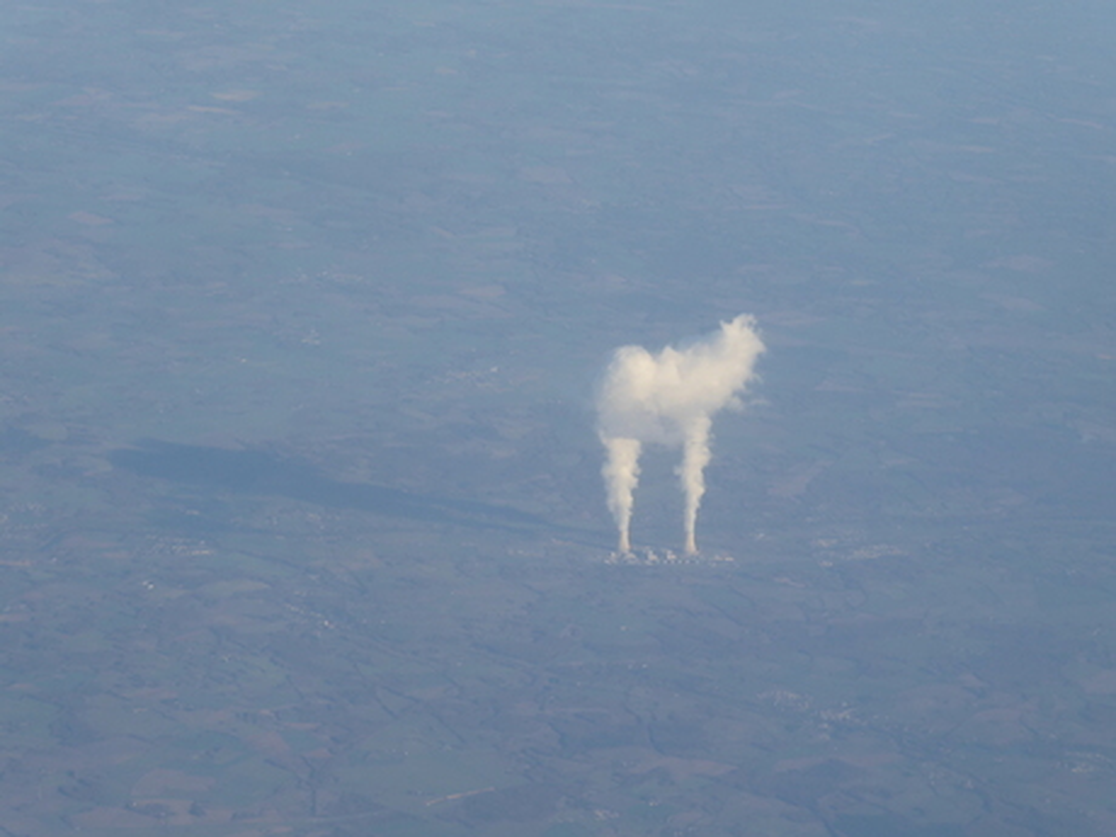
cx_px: 558
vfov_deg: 8.4
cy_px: 418
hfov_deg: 11.2
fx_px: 5706
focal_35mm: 177
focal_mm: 28.7
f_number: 5.5
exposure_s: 1/250
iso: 80
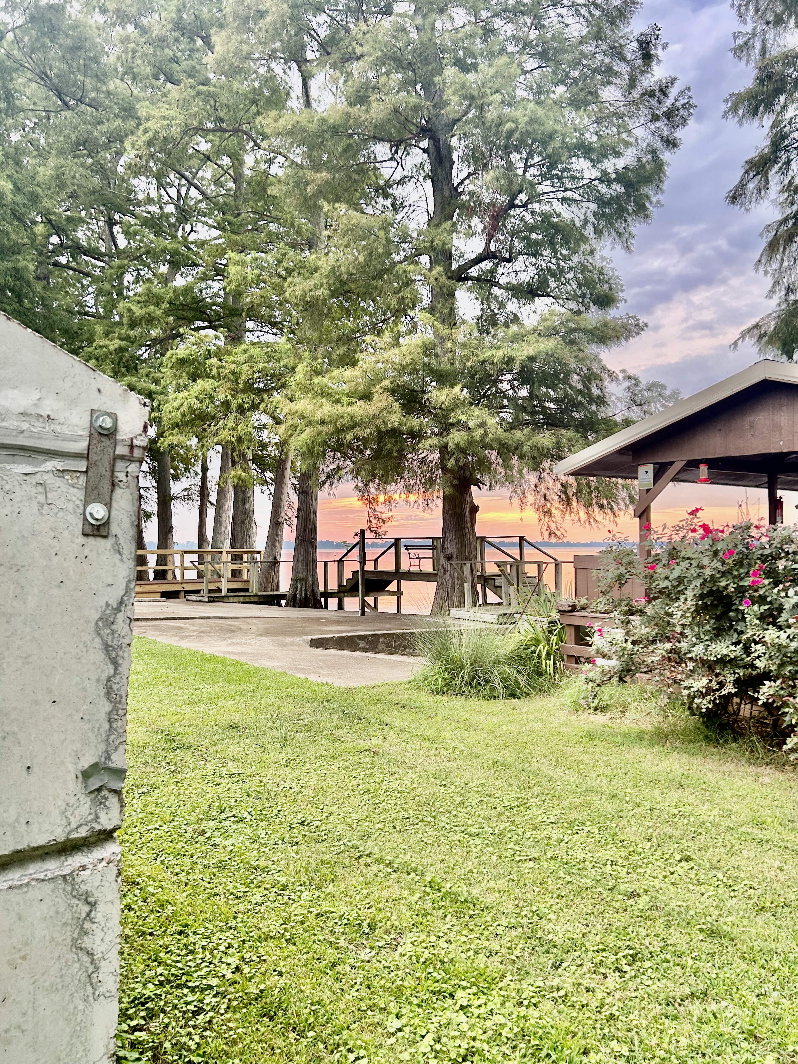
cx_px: 399
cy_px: 532
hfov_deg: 53.1
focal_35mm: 26
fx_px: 799
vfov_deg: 67.3
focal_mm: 5.7
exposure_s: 1/121
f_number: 1.5
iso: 80
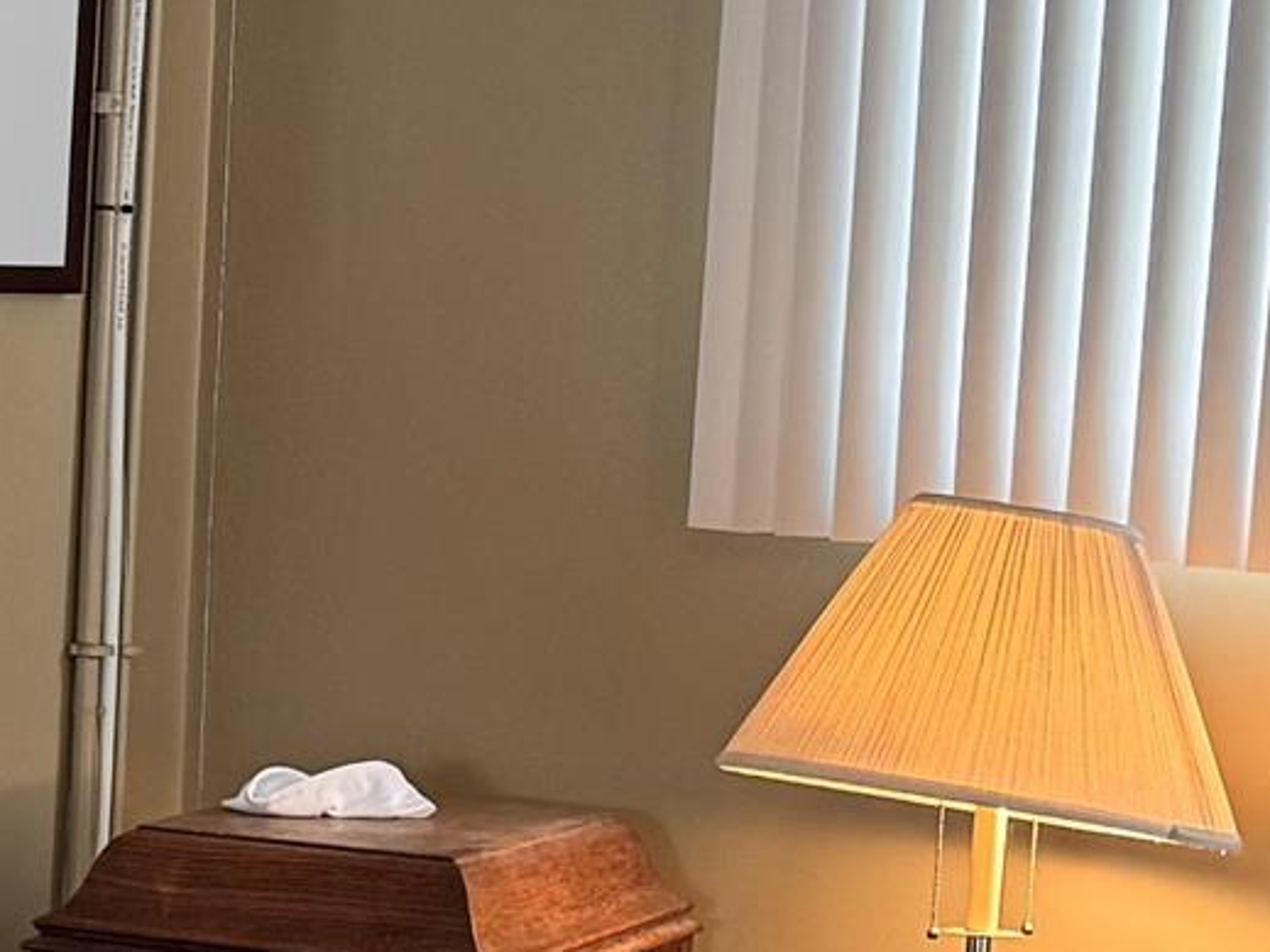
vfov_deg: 10.3
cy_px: 1123
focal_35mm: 142
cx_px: 34
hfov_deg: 13.7
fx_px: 5209
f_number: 1.78
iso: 200
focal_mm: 6.76
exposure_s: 1/60
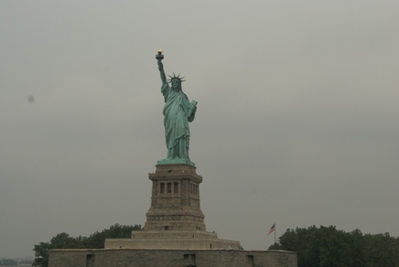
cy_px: 144
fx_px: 672
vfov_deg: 22.5
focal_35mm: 61
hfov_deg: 33.0
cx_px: 183
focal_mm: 35
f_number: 13
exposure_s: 1/320
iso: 100
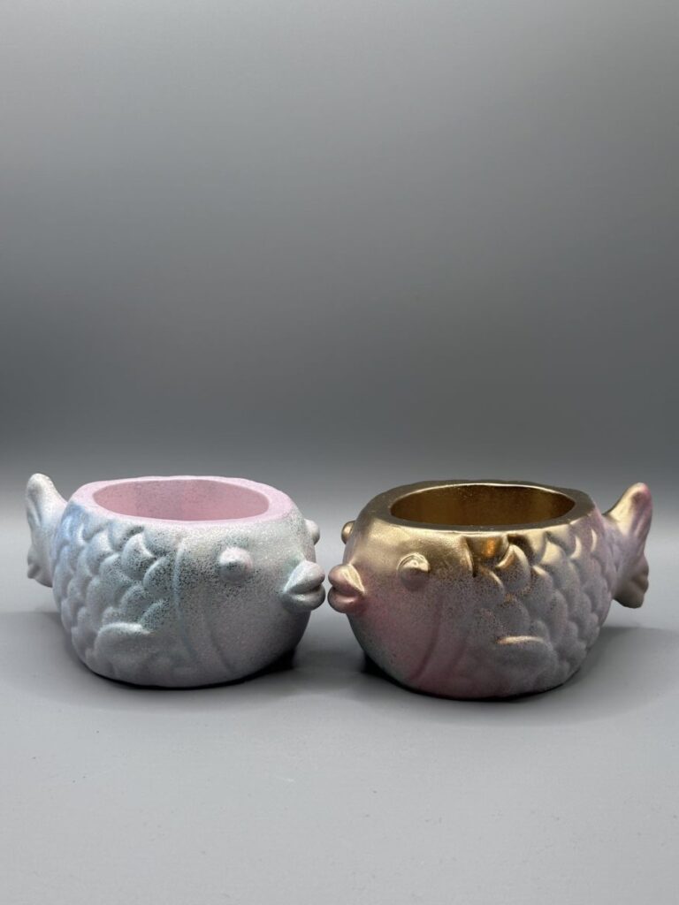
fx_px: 1255
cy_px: 452
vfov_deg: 39.7
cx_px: 340
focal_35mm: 48
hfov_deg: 30.3
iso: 64
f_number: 1.78
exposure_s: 1/200
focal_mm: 6.86
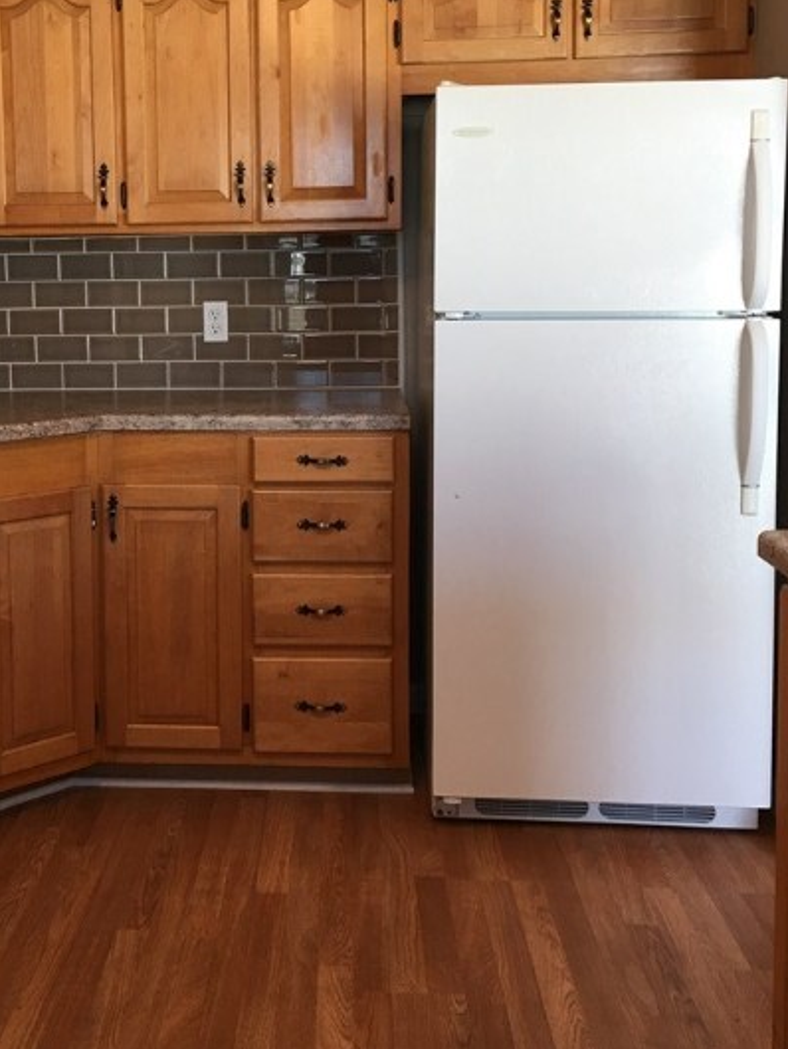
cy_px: 392
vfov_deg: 44.4
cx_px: 249
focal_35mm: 42
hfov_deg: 34.0
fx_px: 1274
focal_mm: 4.15
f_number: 2.2
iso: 25
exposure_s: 1/30
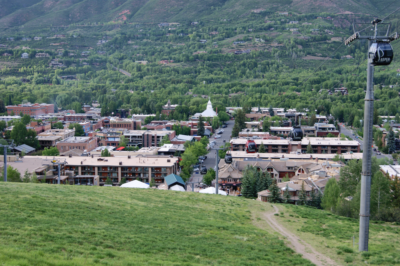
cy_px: 133
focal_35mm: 60
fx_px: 666
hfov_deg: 33.4
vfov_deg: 22.6
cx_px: 200
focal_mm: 40
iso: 100
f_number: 6.3
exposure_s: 1/80
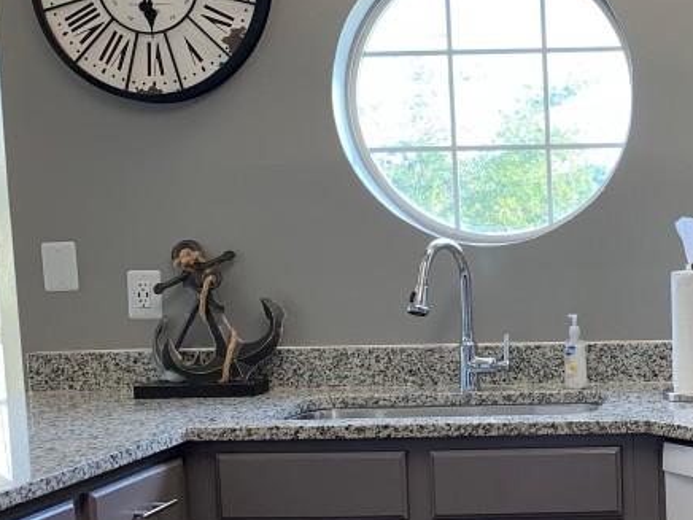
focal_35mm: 61
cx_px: 704
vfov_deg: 23.9
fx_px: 1221
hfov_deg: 29.4
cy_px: 364
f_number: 1.8
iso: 50
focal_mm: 4.25
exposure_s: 1/60
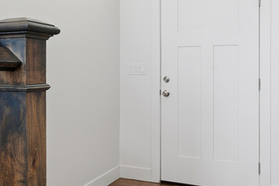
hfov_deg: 42.0
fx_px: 357
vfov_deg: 29.2
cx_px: 88
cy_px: 73
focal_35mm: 46
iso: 100
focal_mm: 16
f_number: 8
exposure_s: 1/40
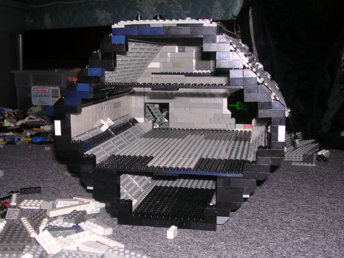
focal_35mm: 49
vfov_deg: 29.7
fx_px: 487
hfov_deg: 38.9
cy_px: 129
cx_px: 172
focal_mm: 7.5
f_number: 3.1
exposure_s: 1/60.1
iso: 100
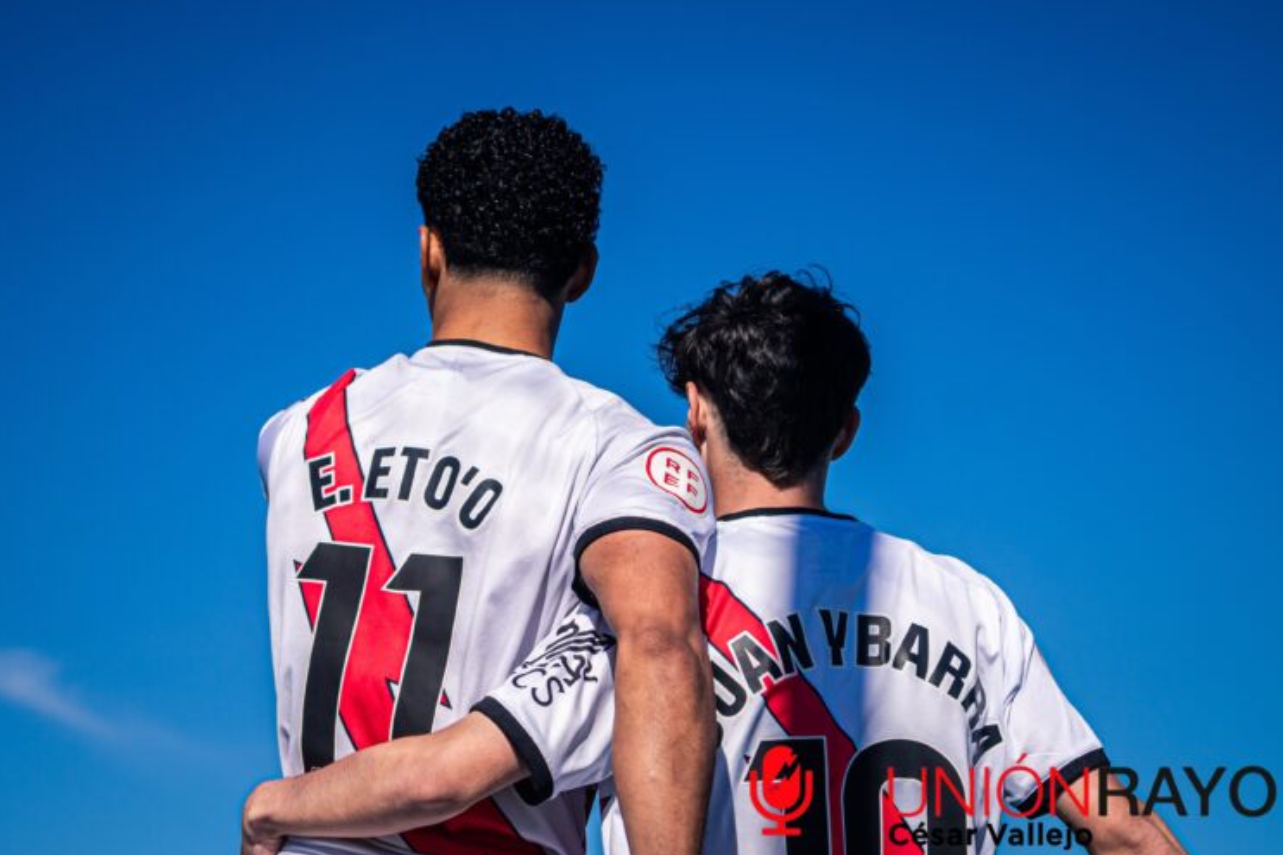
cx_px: 641
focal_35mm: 106
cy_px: 427
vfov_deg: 12.9
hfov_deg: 19.3
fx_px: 3777
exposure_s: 1/1600
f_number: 4
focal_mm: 70
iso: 80
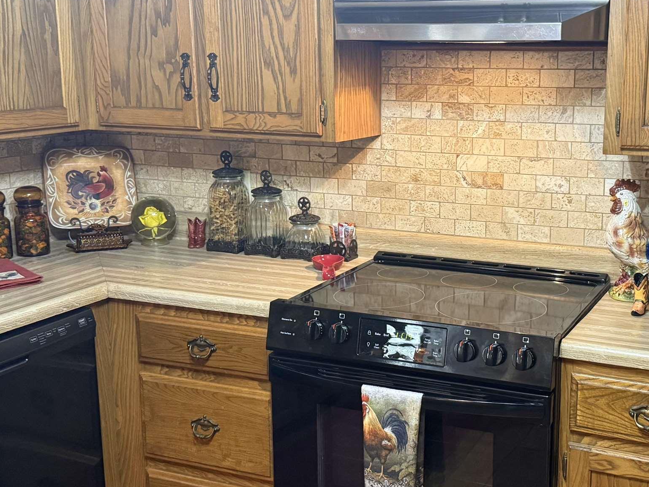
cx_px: 432
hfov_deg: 39.2
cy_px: 252
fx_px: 900
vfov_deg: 30.3
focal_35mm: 48
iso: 400
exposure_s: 1/60
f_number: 1.78
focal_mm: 6.76
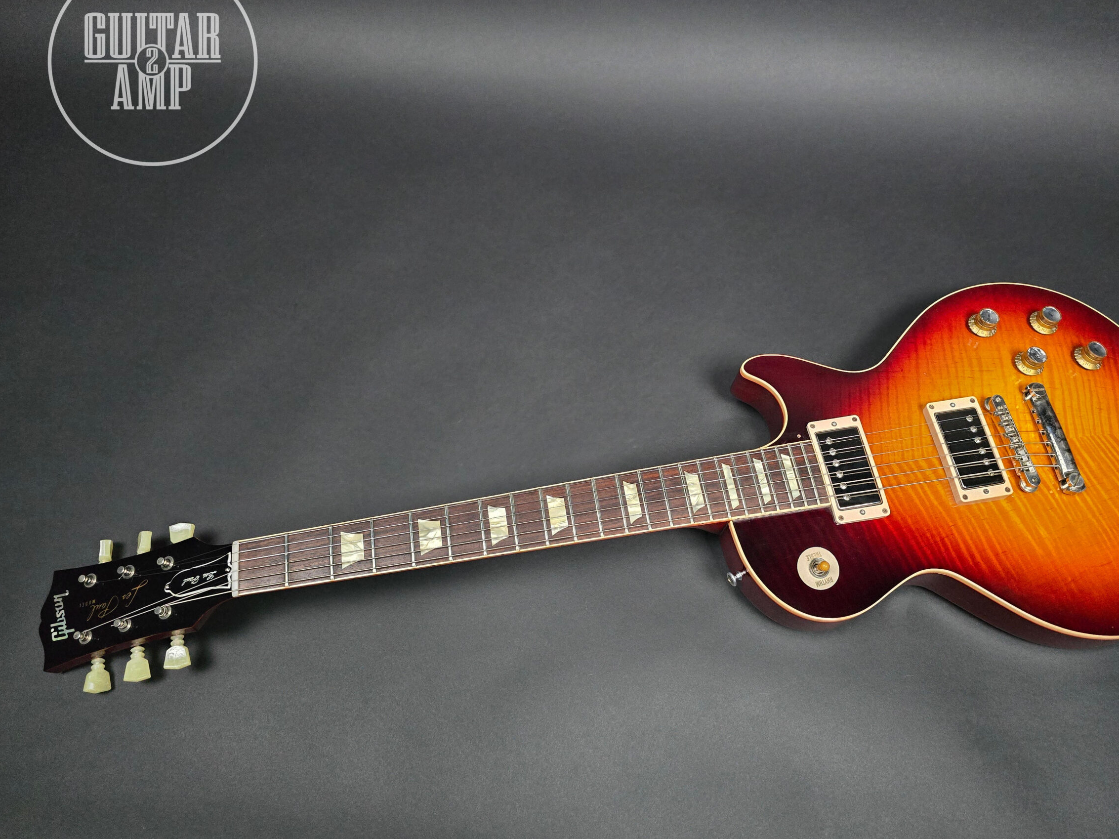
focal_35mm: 26
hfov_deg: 67.1
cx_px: 623
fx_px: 840
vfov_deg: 53.0
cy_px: 406
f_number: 1.7
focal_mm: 6.3
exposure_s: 1/100
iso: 2000
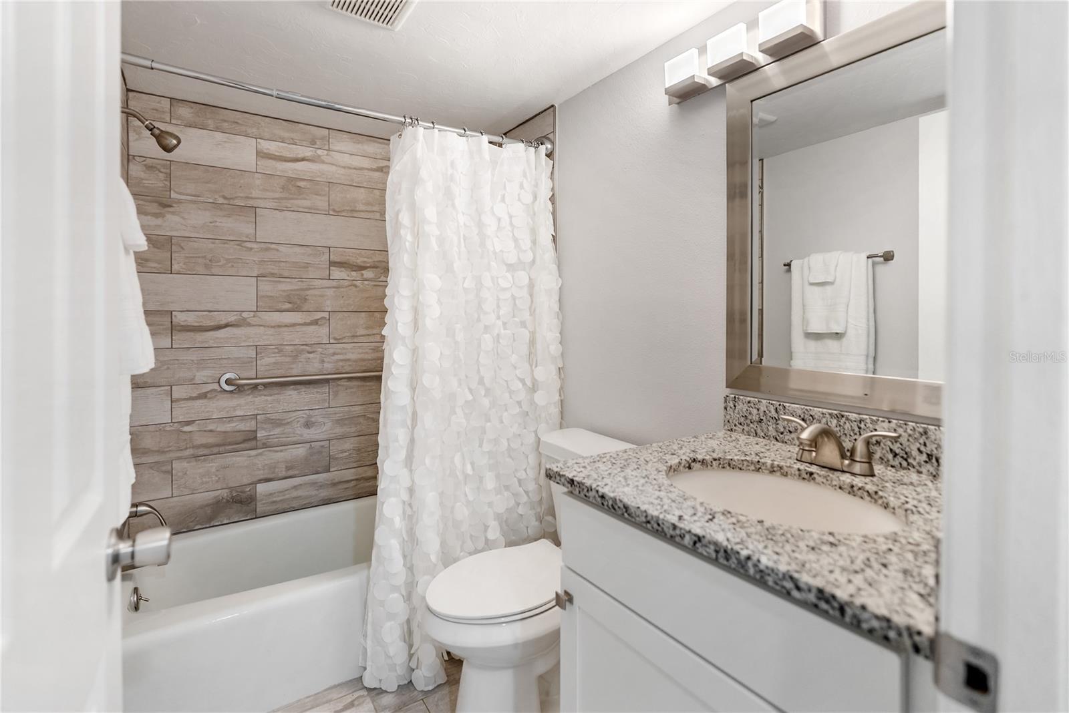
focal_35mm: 16
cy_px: 356
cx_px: 534
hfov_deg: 96.7
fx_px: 475
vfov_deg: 73.8
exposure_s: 1/125
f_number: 2.8
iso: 640
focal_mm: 16
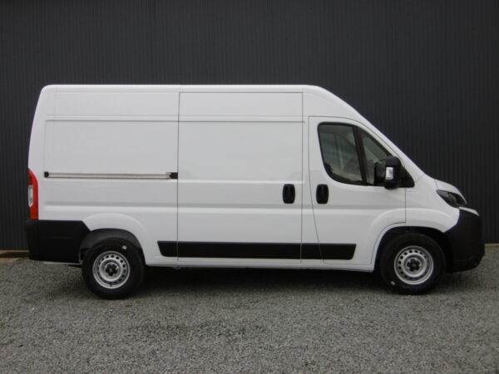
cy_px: 187
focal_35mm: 38
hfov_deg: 49.0
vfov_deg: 37.7
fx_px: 548
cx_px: 250
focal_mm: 6.8
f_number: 3.7
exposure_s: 1/80
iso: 100
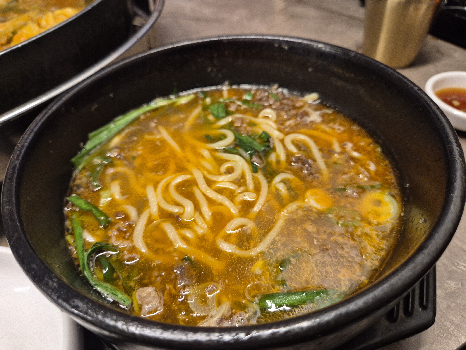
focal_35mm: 23
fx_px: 310
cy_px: 175
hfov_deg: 73.9
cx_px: 233
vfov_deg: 58.9
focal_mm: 5.4
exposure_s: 1/120
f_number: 1.8
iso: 400
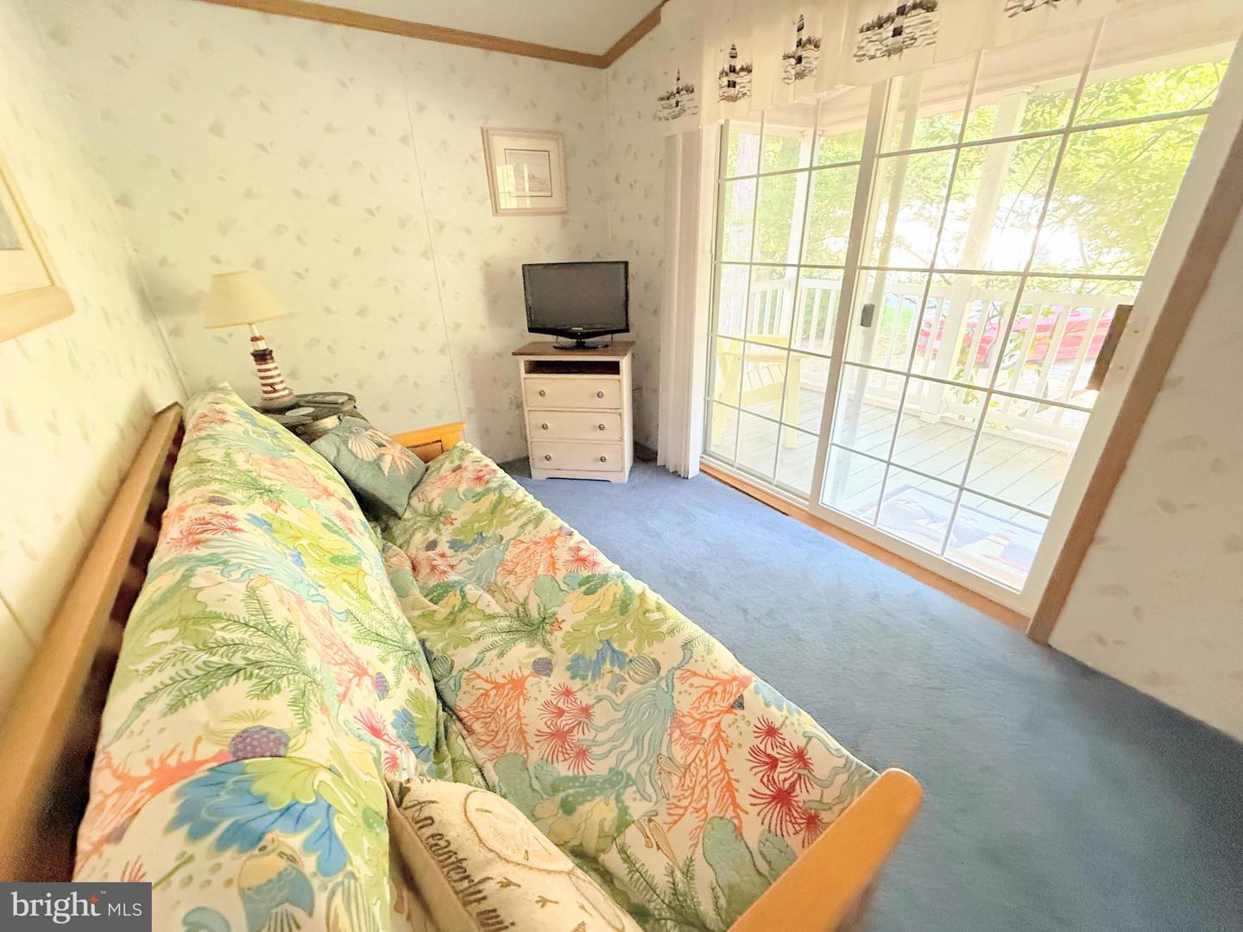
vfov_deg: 85.7
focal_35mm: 14
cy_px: 466
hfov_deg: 102.1
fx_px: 503
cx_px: 622
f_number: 2.2
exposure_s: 1/60
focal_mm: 2.22
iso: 640
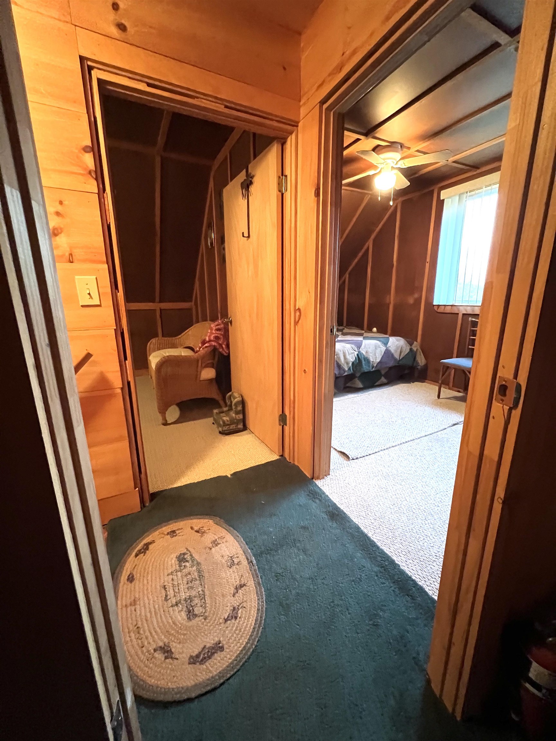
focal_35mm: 13
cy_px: 370
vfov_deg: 106.2
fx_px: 278
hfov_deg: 89.9
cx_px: 278
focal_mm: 1.57
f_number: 1.8
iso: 1000
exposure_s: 1/40
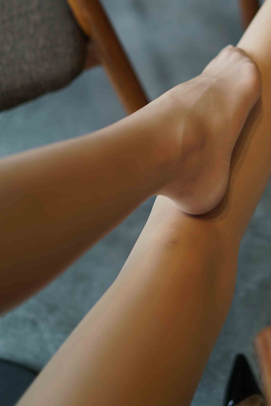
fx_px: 924
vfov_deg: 24.4
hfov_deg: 16.6
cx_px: 216
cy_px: 87
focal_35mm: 82
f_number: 1.8
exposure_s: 1/800
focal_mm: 50
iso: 200
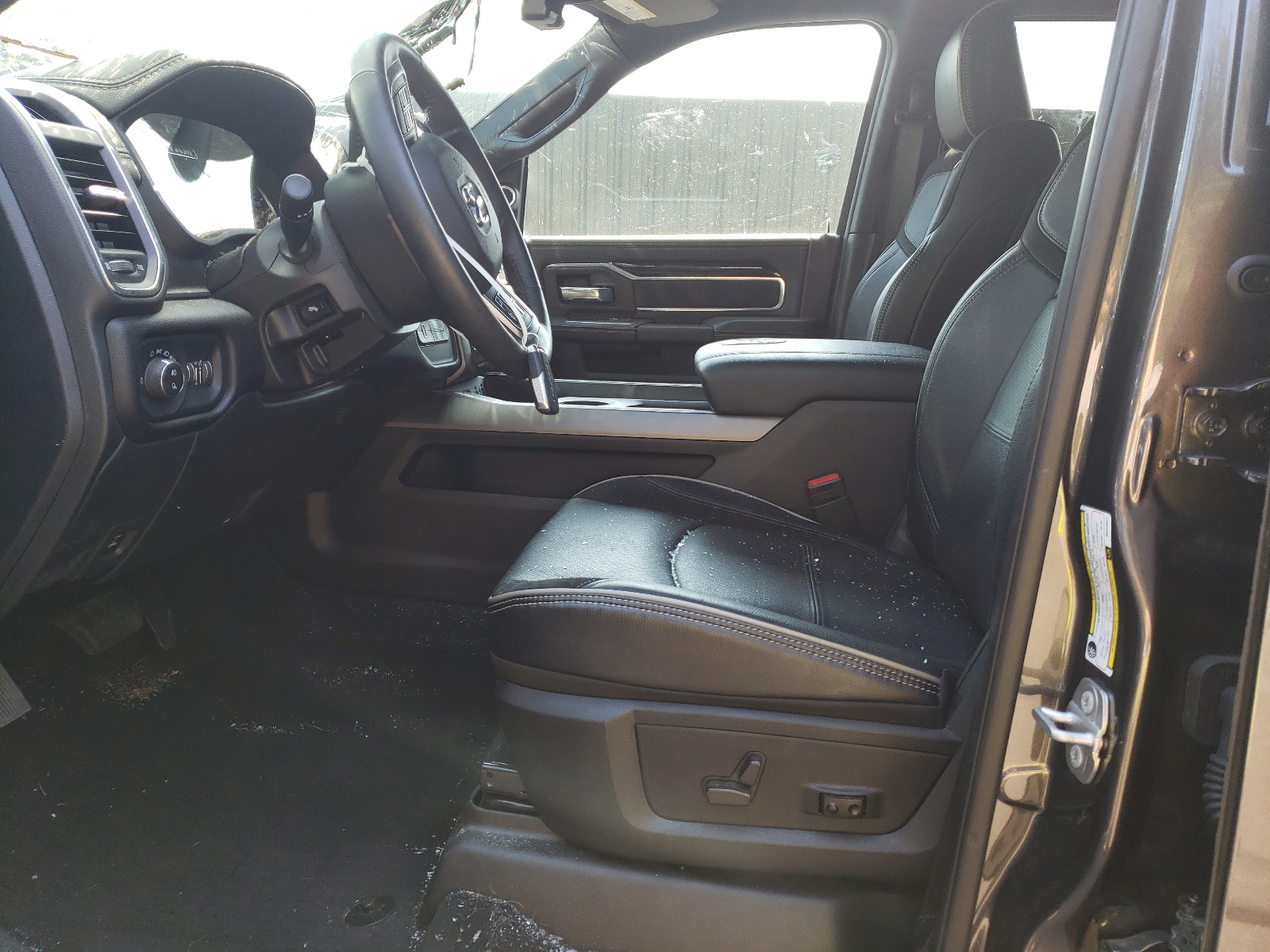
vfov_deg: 53.1
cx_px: 635
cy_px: 476
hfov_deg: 67.3
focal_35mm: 26
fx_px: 954
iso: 50
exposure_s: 1/164
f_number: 1.5
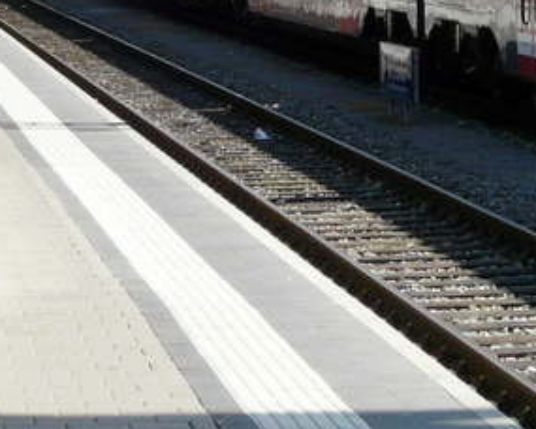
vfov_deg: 7.2
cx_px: 888
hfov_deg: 8.8
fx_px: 3363
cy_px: -68
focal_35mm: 212
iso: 100
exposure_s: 1/320
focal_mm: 10.2
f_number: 5.6
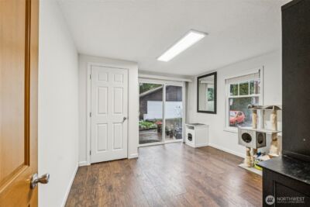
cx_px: 155
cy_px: 104
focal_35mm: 15
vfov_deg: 77.4
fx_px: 129
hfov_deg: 100.4
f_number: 9
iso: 1250
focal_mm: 10
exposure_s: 1/30
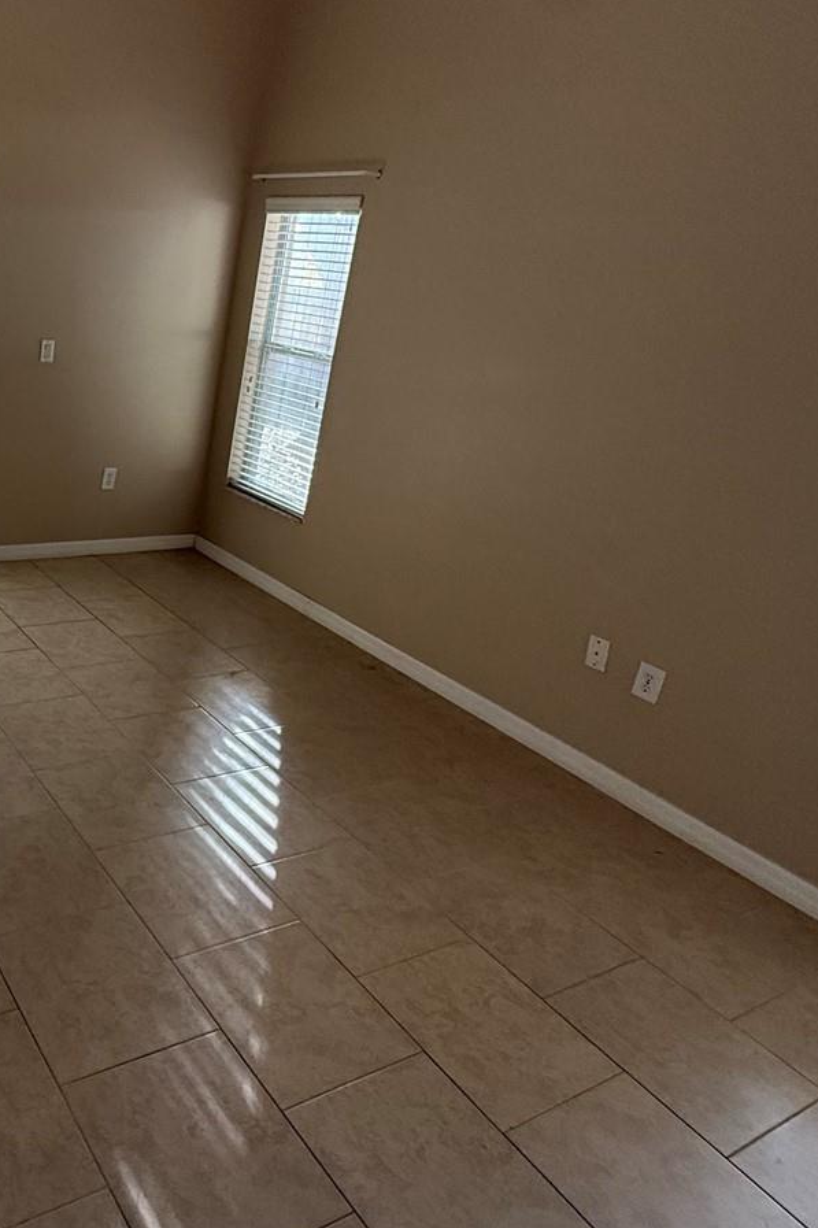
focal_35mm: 26
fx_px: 886
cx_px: 27
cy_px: 484
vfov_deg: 68.6
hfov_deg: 43.5
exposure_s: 1/99
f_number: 2.2
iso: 200
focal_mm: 2.22
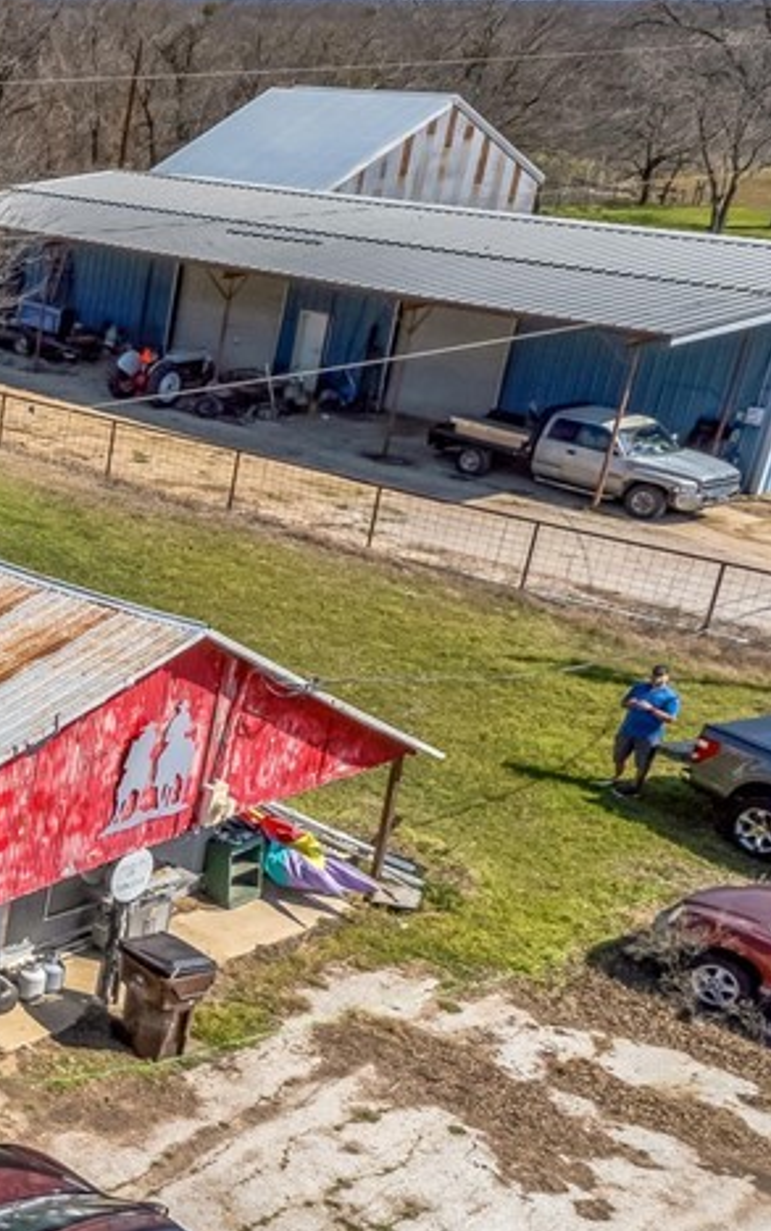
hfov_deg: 18.7
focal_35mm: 52
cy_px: 683
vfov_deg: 38.8
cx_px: -653
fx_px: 1746
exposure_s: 1/3200
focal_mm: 8.4
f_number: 2.8
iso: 100
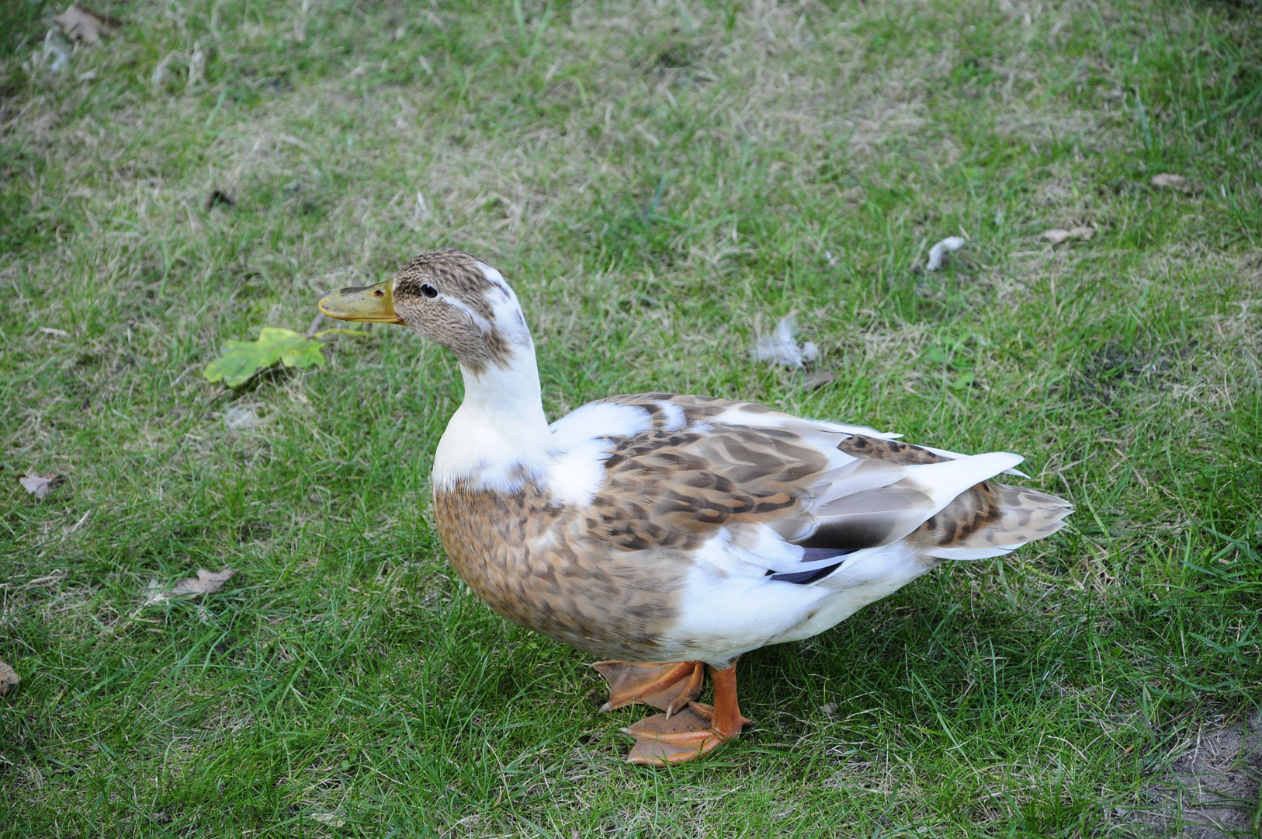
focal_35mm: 158
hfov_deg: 13.1
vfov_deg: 8.7
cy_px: 420
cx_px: 631
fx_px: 5515
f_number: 5.6
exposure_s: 1/60
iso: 200
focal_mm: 105
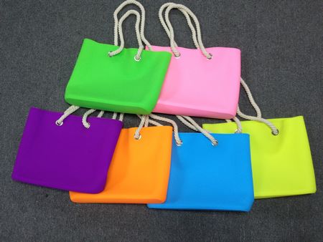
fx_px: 327
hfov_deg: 52.6
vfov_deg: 40.7
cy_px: 121
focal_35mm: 35
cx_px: 162
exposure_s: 1/20
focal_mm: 4.28
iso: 80
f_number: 2.4
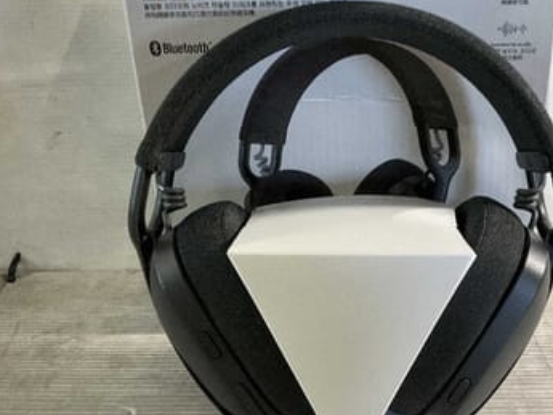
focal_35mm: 42
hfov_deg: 44.3
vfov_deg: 34.3
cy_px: 235
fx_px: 671
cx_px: 357
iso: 64
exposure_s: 1/50
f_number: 1.8
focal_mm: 3
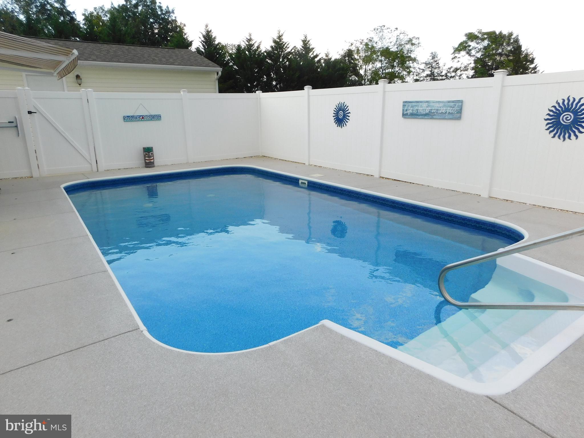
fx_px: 388
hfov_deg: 73.9
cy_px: 219
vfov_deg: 58.9
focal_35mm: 23
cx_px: 292
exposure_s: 1/400
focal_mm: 4
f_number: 3
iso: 125
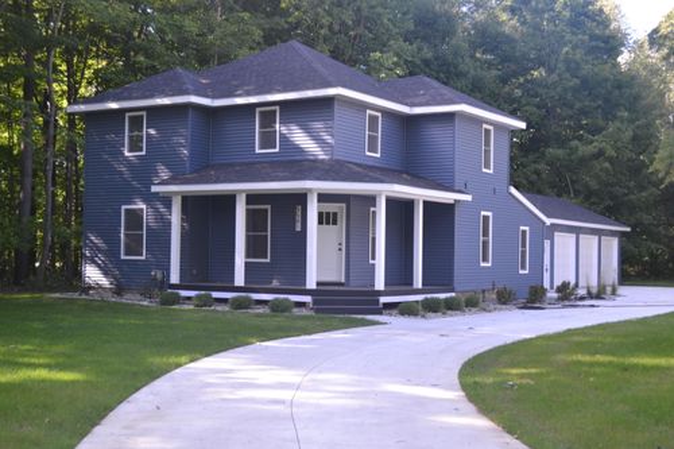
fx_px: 954
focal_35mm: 51
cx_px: 337
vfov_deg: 26.5
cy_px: 224
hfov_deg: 38.9
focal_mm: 34
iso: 320
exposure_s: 1/125
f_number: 5.6
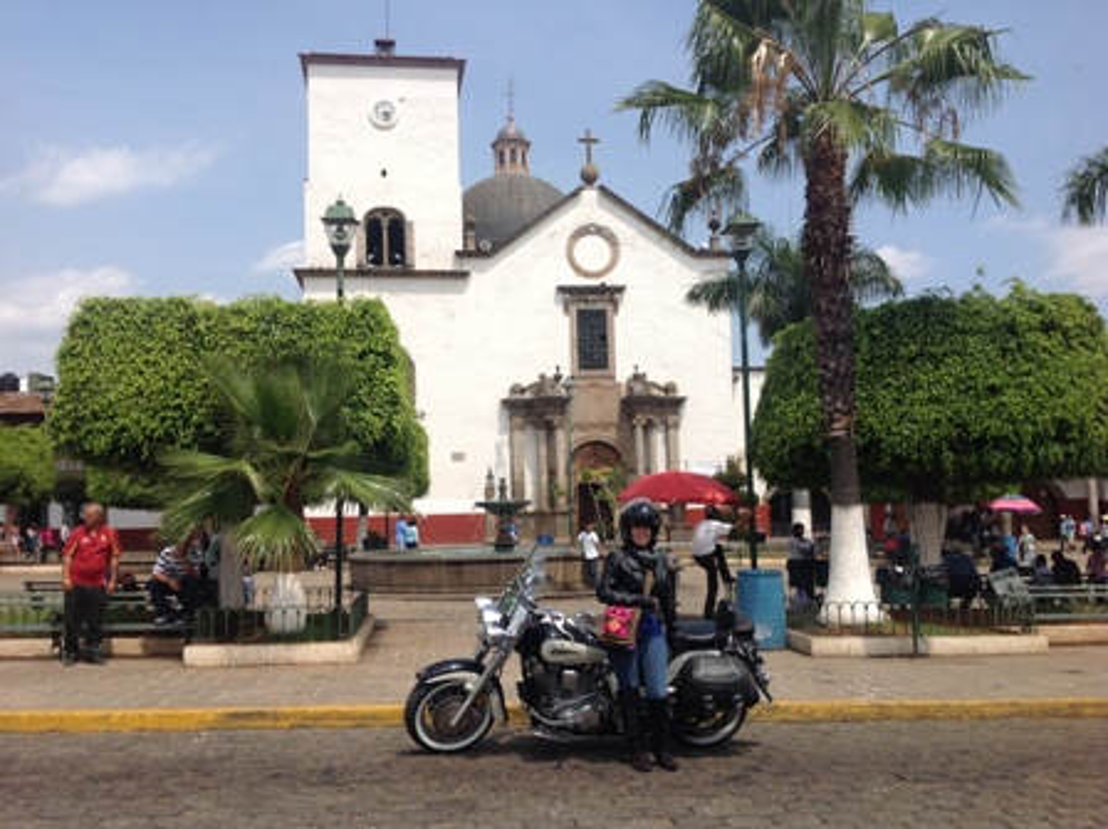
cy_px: 414
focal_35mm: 35
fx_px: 1119
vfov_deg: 40.6
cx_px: 554
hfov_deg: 52.7
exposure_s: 1/2326
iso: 50
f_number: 2.4
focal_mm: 4.28
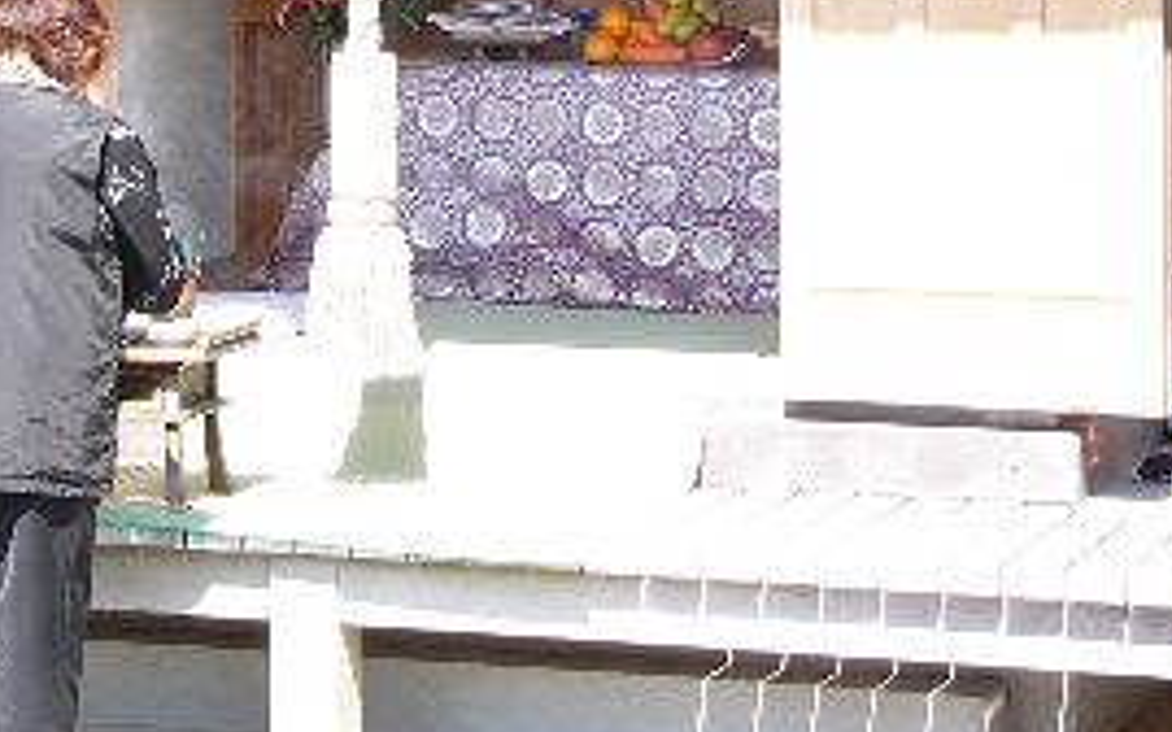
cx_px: 331
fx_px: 5078
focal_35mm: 159
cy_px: -270
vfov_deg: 8.1
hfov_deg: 13.1
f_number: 4
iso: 50
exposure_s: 1/125
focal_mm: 10.4
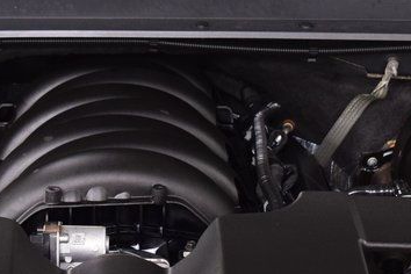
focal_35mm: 104
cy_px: 135
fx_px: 1187
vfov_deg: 13.2
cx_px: 123
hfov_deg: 19.6
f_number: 4
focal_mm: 24
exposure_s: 1/15
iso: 1600
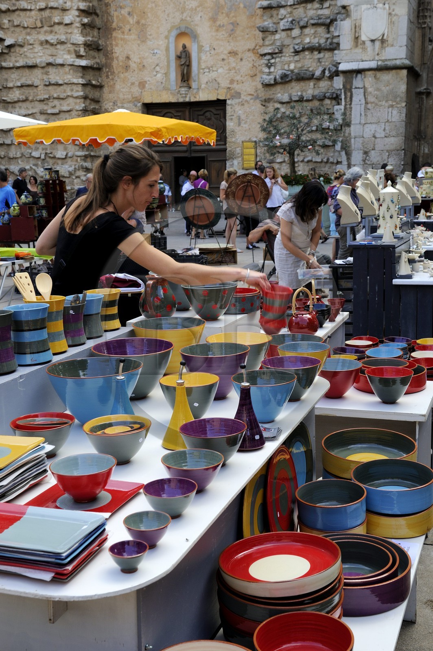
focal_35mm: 40
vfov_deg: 48.5
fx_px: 723
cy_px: 326
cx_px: 216
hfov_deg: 33.3
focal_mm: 40
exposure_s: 1/160
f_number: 9
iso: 400
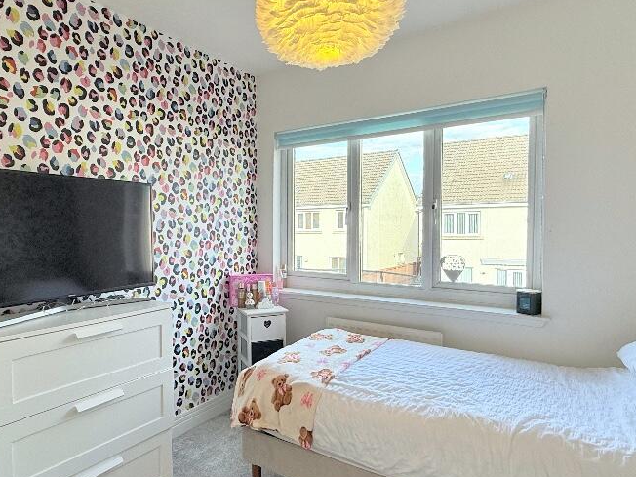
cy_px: 240
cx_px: 269
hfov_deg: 75.9
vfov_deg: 61.1
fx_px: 404
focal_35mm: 22
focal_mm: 2.22
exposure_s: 1/190
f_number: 2.2
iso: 64
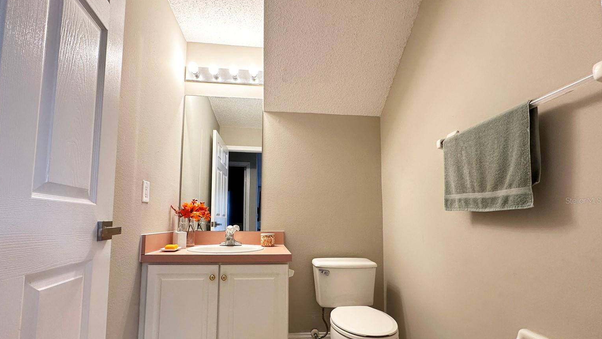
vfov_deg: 66.6
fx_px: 255
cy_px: 200
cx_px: 287
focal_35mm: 16
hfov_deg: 99.3
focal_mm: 2.22
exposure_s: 1/120
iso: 200
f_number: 2.2
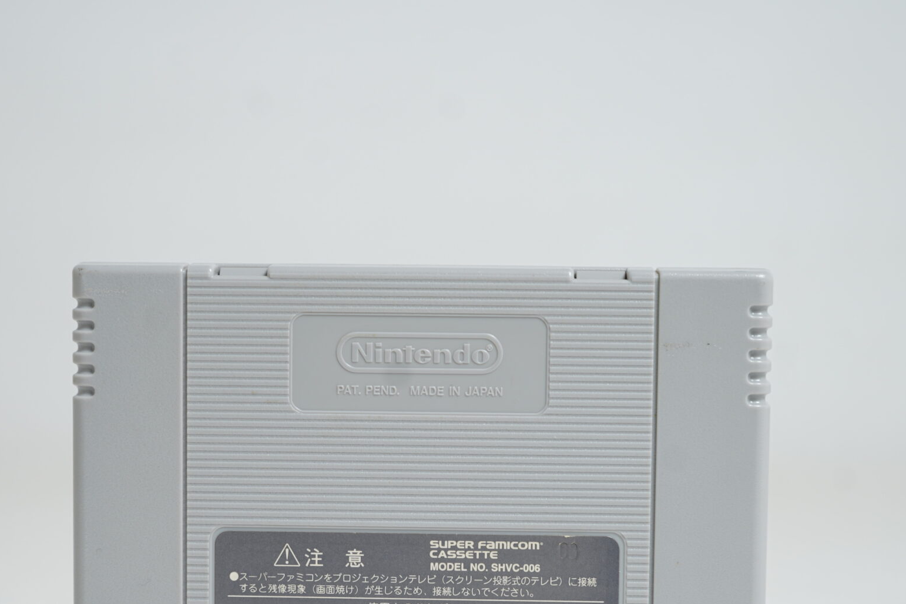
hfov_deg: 24.5
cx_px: 421
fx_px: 2089
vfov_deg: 16.3
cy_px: 473
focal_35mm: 83
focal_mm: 50
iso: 64
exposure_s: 1/10
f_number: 5
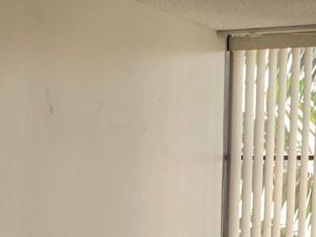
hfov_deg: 16.6
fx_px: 1059
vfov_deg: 12.0
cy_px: 394
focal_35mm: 116
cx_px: 312
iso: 32
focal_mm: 4.25
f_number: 1.8
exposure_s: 1/121
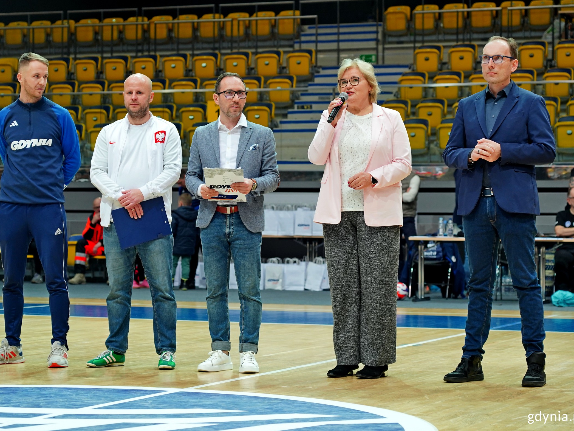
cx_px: 271
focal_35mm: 97
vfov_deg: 15.2
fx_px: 1609
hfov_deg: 20.2
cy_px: 215
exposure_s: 1/200
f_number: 4.5
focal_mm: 88
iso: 1000
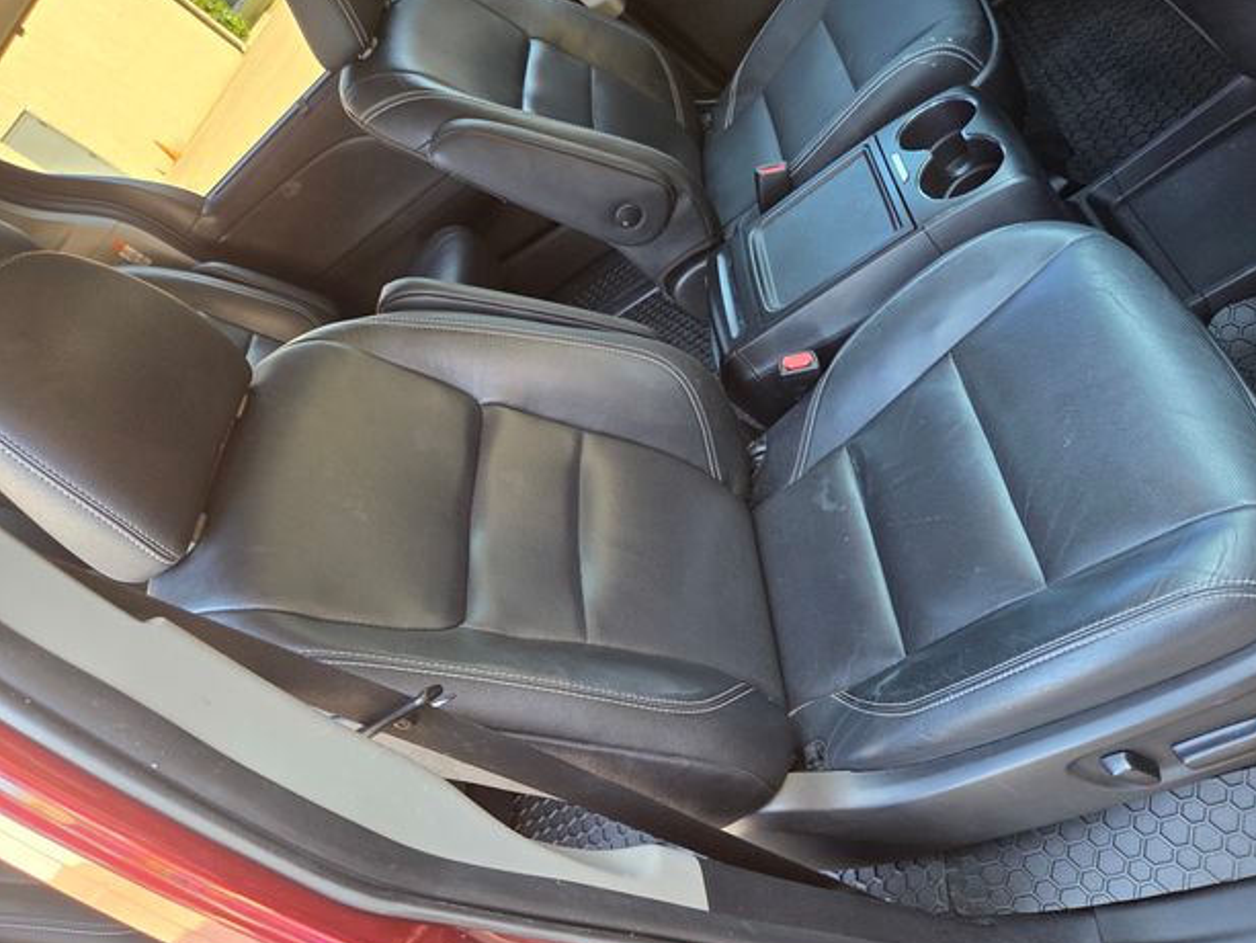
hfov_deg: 71.6
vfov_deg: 56.8
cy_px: 480
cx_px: 654
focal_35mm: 24
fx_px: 871
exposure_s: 1/120
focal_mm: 5.4
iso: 200
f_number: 1.8
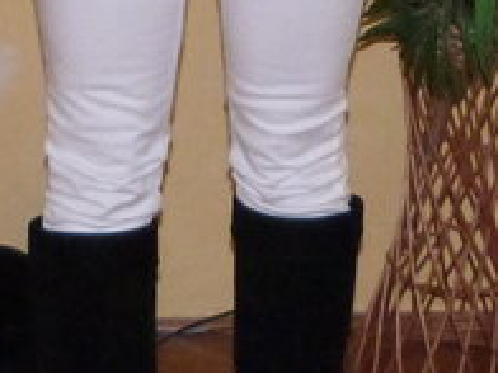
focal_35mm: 153
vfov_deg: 9.1
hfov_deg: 12.9
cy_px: -388
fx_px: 2201
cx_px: 198
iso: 400
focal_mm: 4.5
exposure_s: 1/60
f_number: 2.8
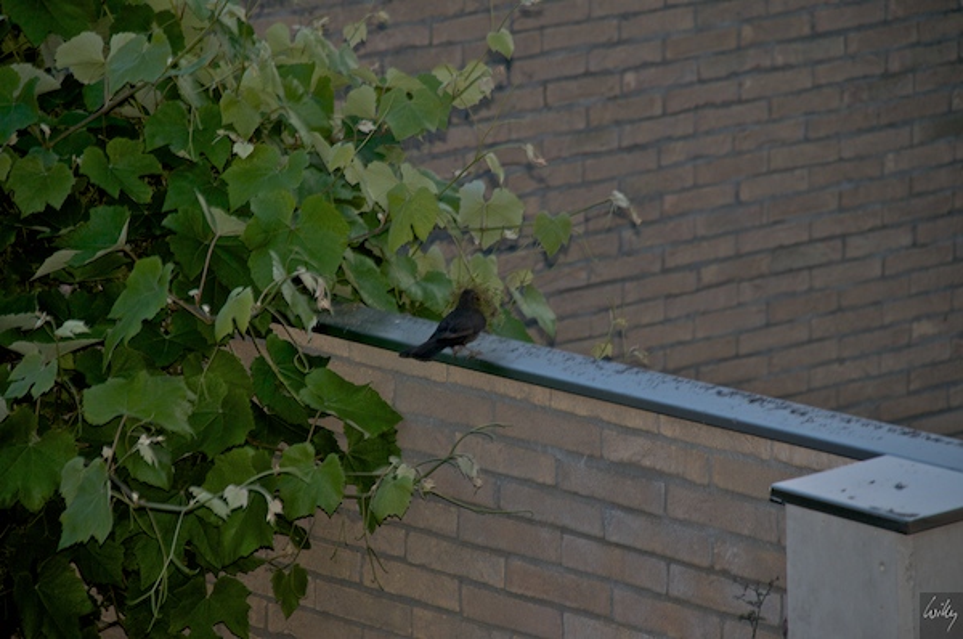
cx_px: 482
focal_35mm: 202
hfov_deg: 10.2
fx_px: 5408
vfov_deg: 6.8
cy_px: 320
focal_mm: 135
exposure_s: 1/60
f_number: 5.6
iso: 200
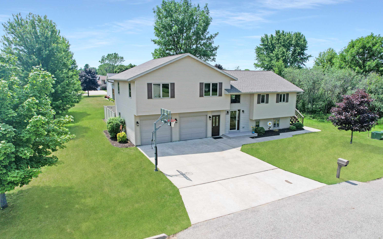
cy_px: 127
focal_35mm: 23
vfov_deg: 53.0
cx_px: 189
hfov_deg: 77.2
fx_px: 240
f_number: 2.8
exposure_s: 1/2500
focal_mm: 8.38
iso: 100
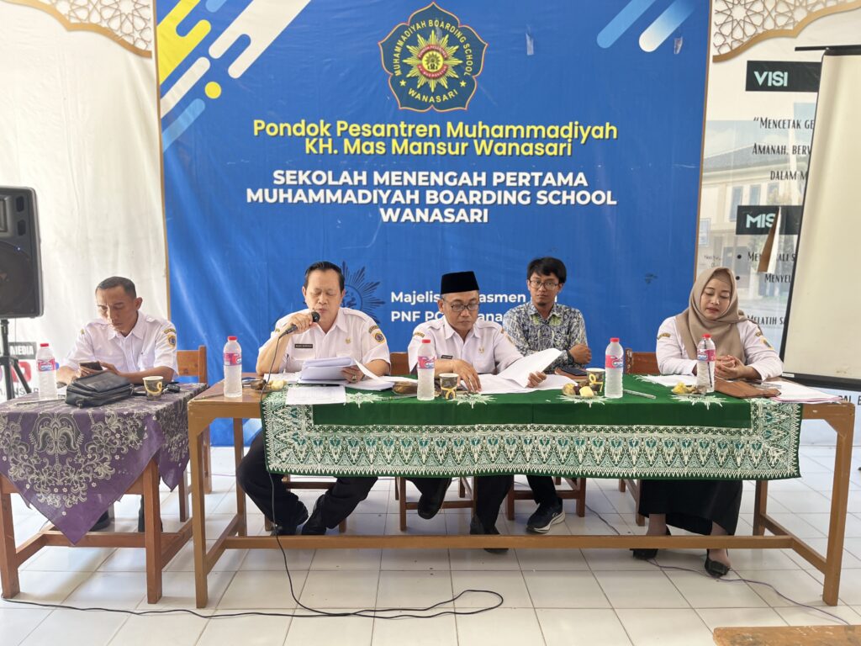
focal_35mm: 26
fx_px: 647
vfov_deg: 53.1
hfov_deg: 67.3
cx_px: 430
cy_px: 323
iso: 125
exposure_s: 1/60
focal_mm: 5.1
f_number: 1.6
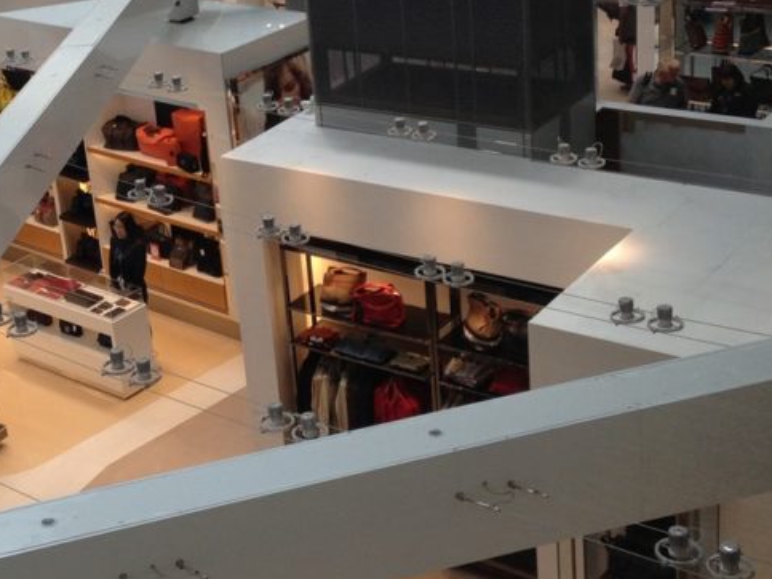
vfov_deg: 20.9
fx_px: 1561
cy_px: 198
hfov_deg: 27.3
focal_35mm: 70
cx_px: 169
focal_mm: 4.13
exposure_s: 1/120
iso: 64
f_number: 2.4
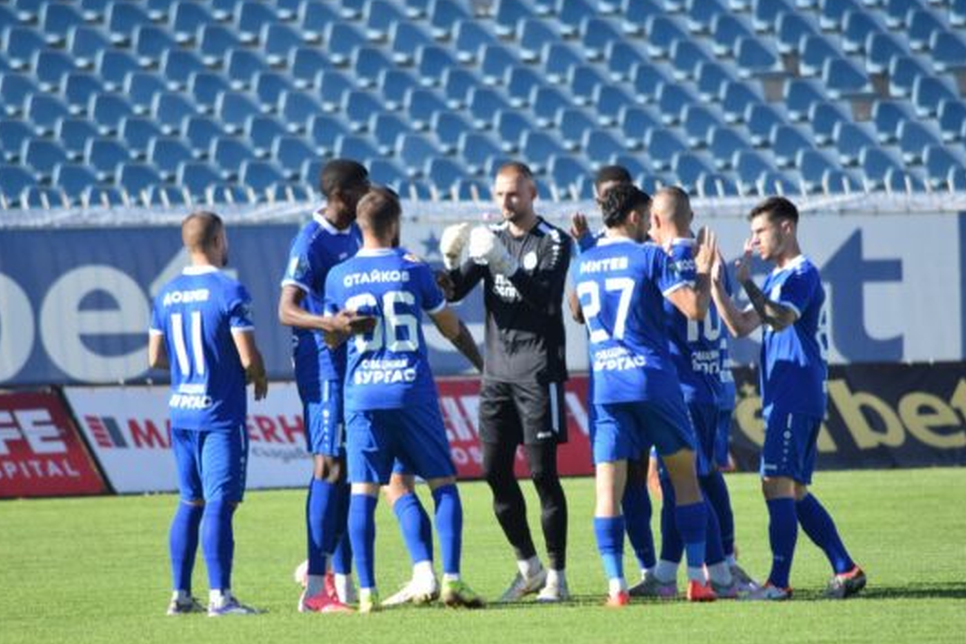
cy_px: 358
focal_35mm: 534
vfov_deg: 2.6
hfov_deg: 3.9
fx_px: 14328
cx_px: 464
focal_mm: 300
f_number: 5.6
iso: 400
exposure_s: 1/800
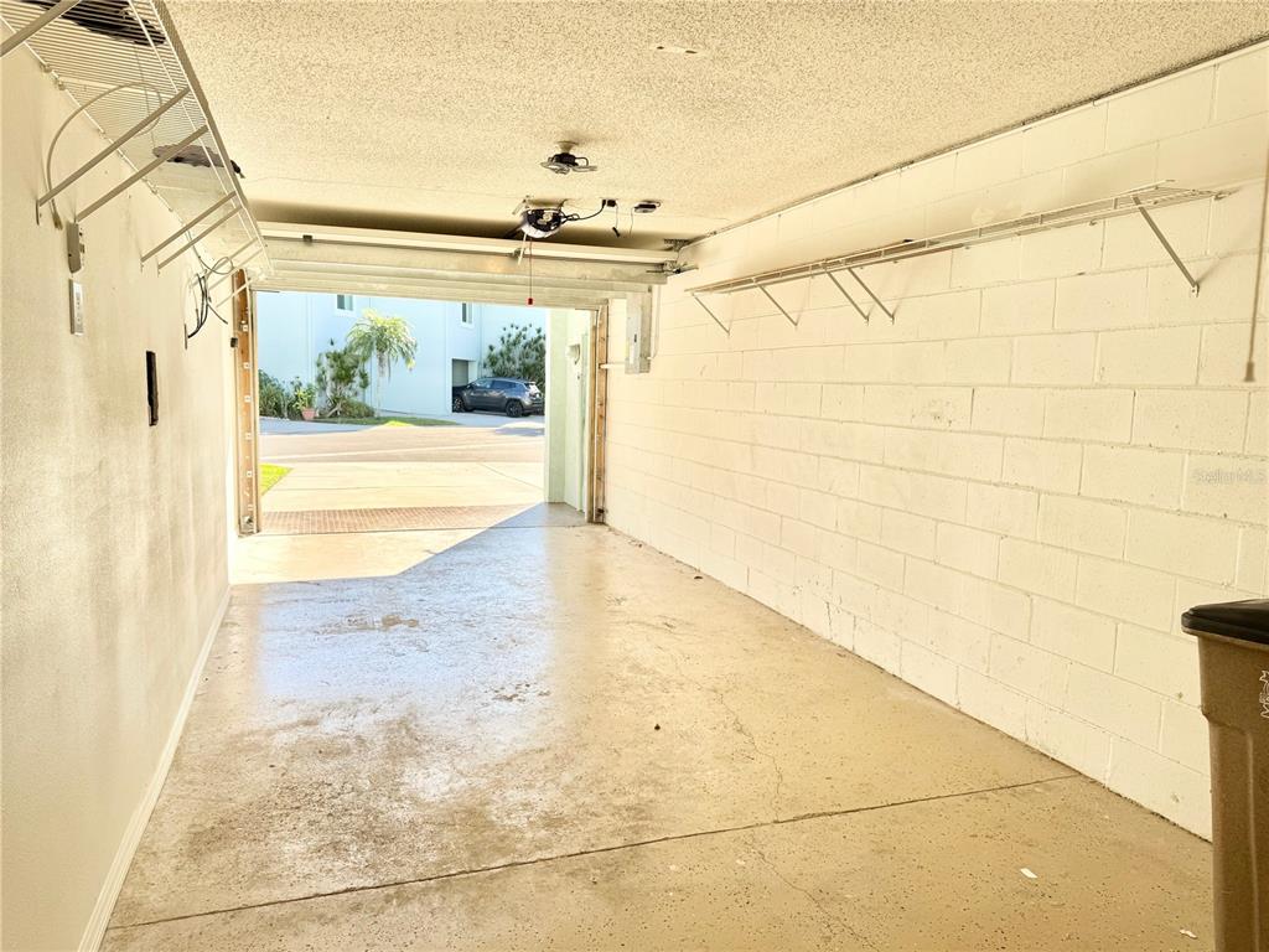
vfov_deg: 56.8
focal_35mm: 24
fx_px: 880
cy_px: 476
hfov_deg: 71.6
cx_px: 634
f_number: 1.78
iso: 80
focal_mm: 6.76
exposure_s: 1/518
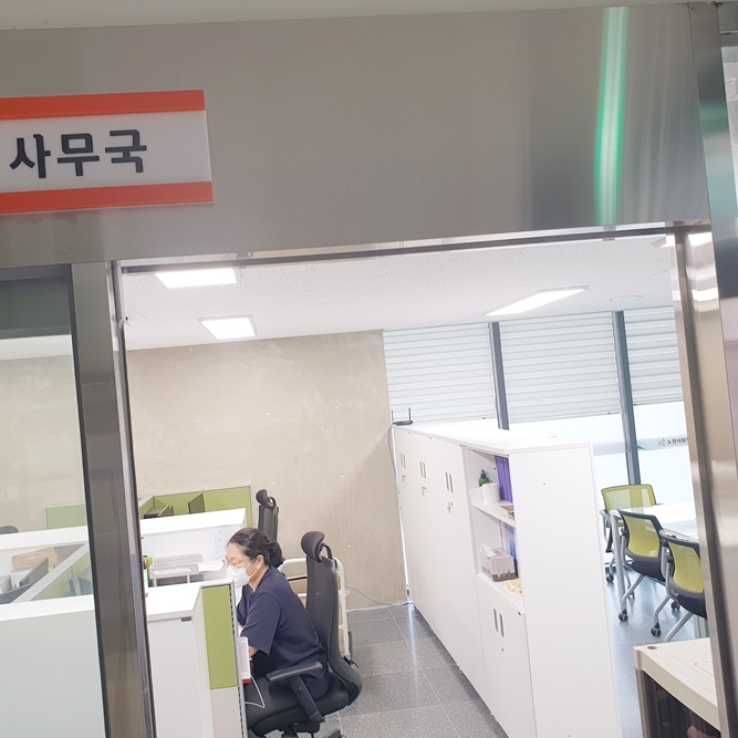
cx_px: 330
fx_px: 748
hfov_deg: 52.4
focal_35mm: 31
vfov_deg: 52.5
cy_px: 370
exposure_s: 1/60
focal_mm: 4.3
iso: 125
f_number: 2.4
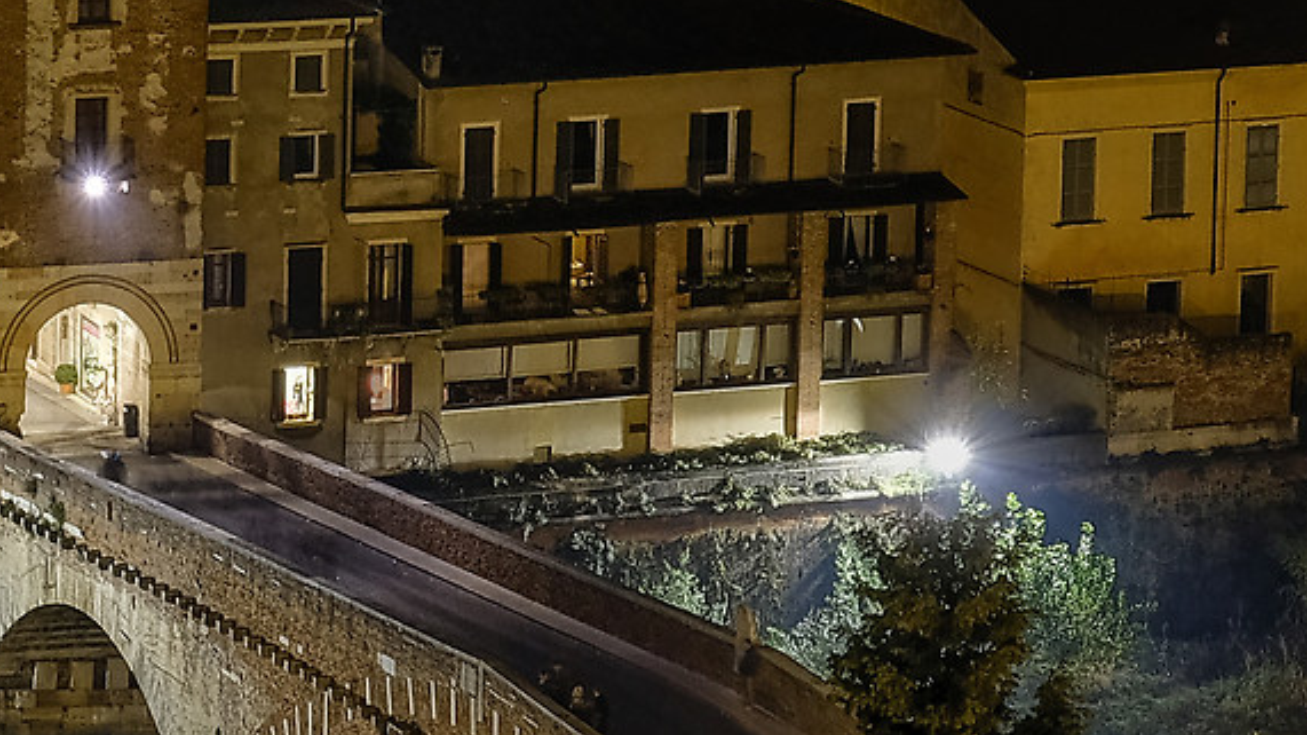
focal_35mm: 207
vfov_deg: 5.8
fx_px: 7173
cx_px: -398
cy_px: -285
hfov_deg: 10.2
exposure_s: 30
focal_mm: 31.5
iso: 200
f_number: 10
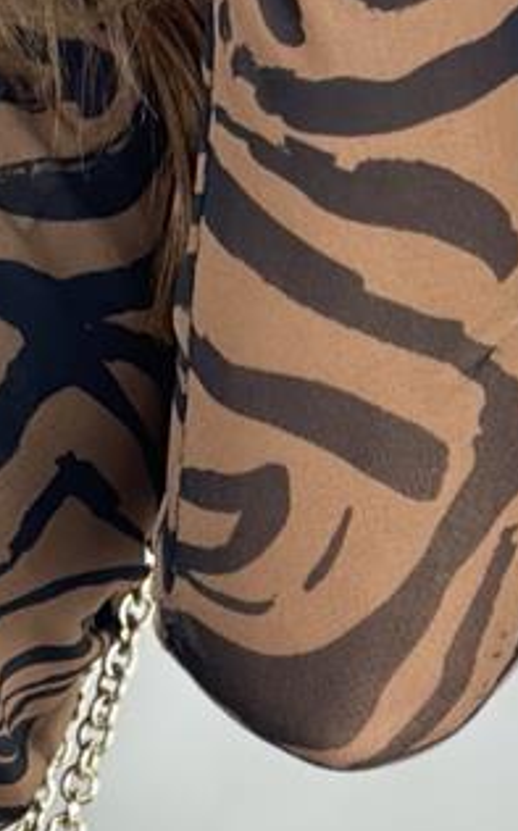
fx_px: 5838
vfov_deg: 8.1
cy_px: 868
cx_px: -513
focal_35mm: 258
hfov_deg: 5.0
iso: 100
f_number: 1.78
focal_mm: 6.86
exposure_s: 1/100
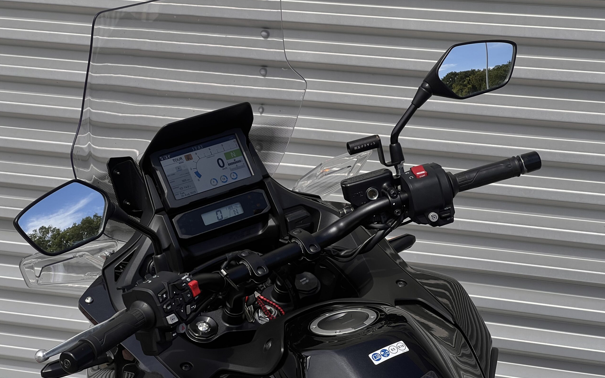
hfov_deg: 25.2
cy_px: 184
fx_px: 1352
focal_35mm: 82
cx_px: 302
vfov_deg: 15.9
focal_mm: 9
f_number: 2.8
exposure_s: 1/809
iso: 32
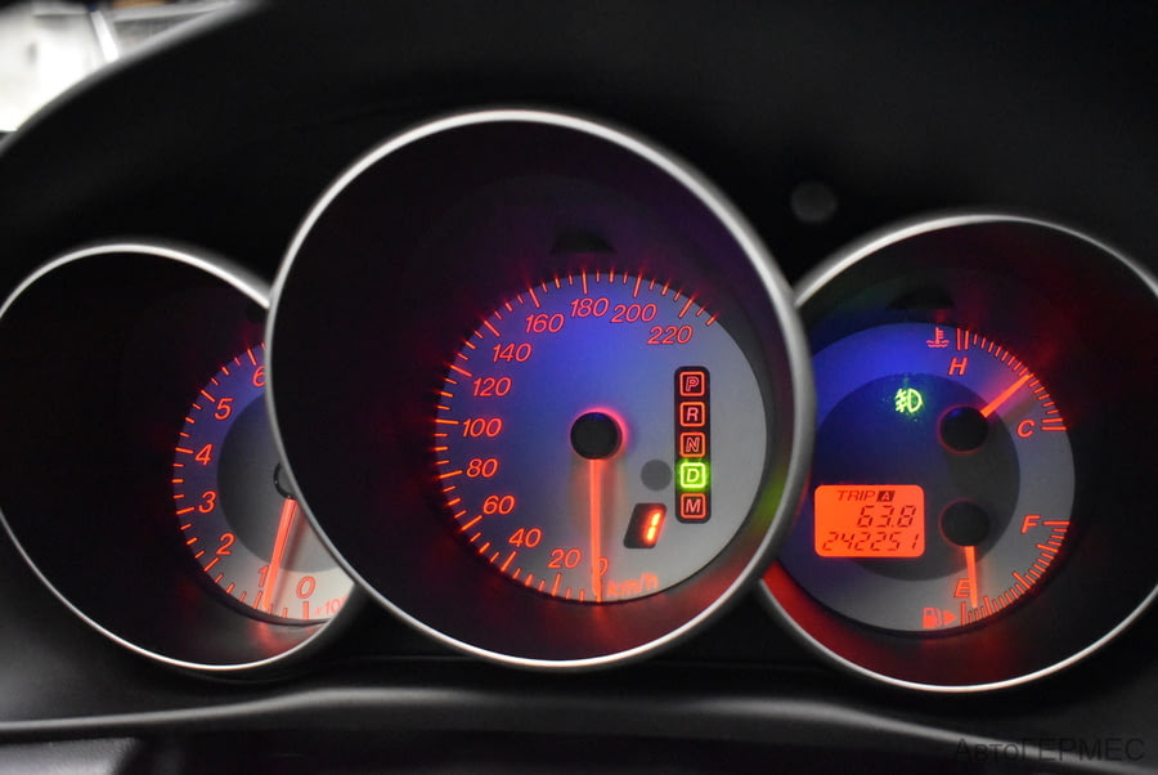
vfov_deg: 37.0
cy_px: 388
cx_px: 579
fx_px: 1159
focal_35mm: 36
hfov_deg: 53.1
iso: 7200
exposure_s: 1/60
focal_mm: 24
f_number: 3.8
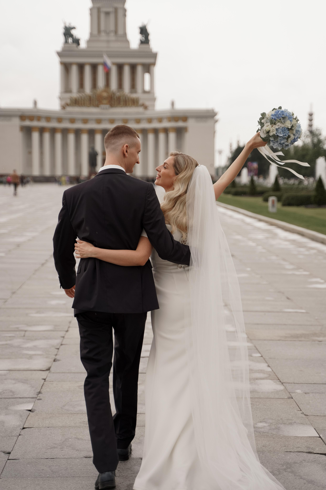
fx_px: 815
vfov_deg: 33.4
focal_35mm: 60
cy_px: 245
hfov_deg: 22.6
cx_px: 163
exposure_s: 1/1000
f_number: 2.8
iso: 200
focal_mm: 60
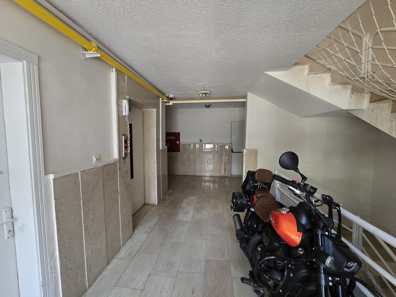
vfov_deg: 89.9
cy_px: 148
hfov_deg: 106.2
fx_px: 149
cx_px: 198
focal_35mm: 13
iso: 400
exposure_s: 1/50
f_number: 2.2
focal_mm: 2.2
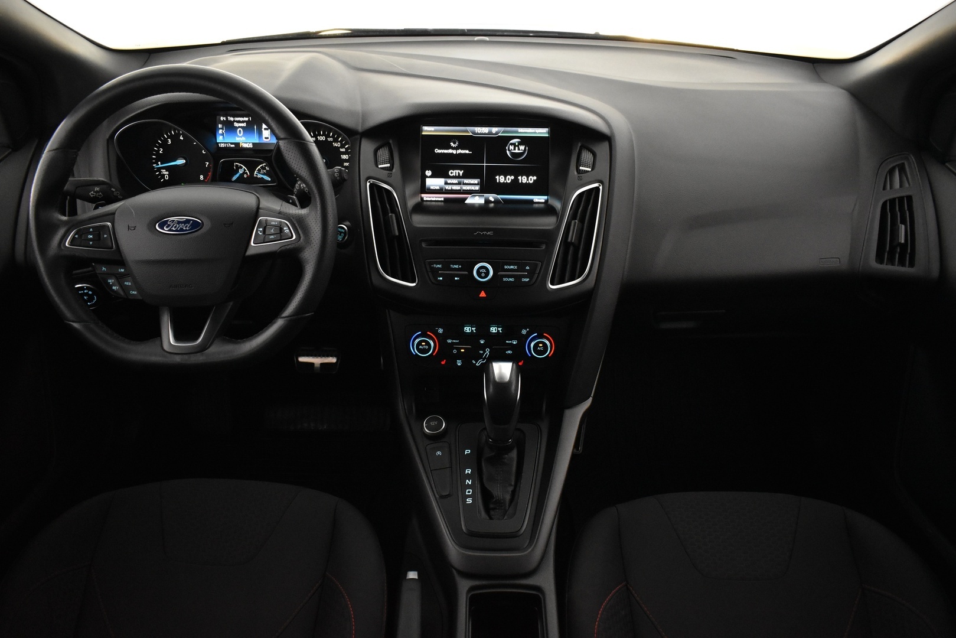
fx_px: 717
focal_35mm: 27
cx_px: 478
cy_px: 319
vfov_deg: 47.9
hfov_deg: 67.4
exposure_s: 1/60
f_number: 4
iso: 3200
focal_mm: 18
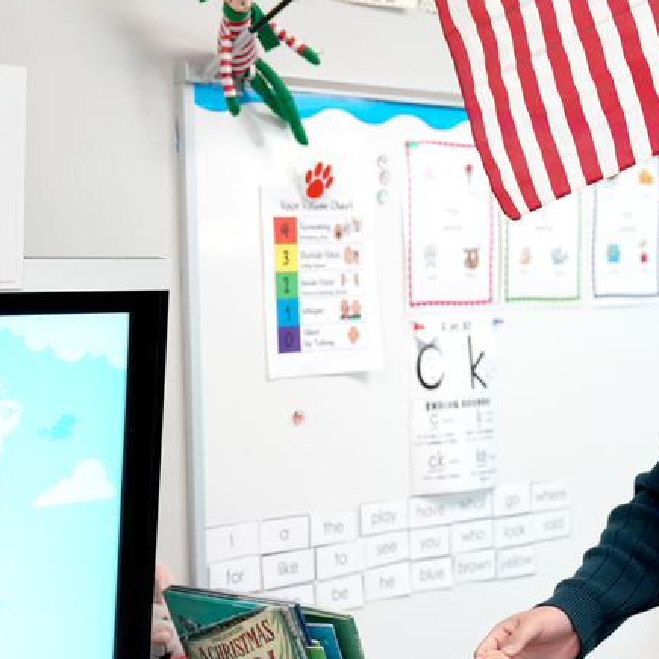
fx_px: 1982
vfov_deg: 18.7
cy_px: 501
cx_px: 595
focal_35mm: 92
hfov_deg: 18.6
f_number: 2.8
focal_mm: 46
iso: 1000
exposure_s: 1/160
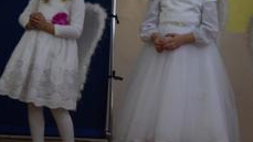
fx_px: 691
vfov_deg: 11.6
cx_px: 130
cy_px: -7
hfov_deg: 20.7
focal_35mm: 103
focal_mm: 30
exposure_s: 1/60
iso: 1600
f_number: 4.2
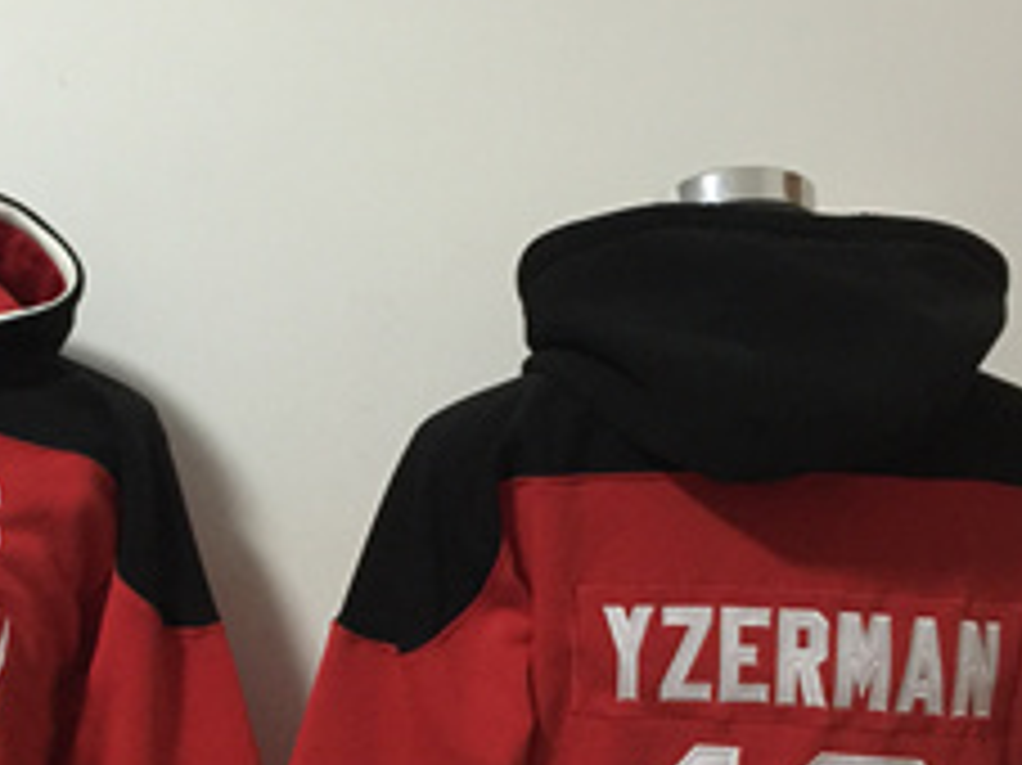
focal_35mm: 64
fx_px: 1889
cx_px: 243
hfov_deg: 29.7
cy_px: 655
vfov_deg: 22.5
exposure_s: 1/8
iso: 200
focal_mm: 4.15
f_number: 2.2
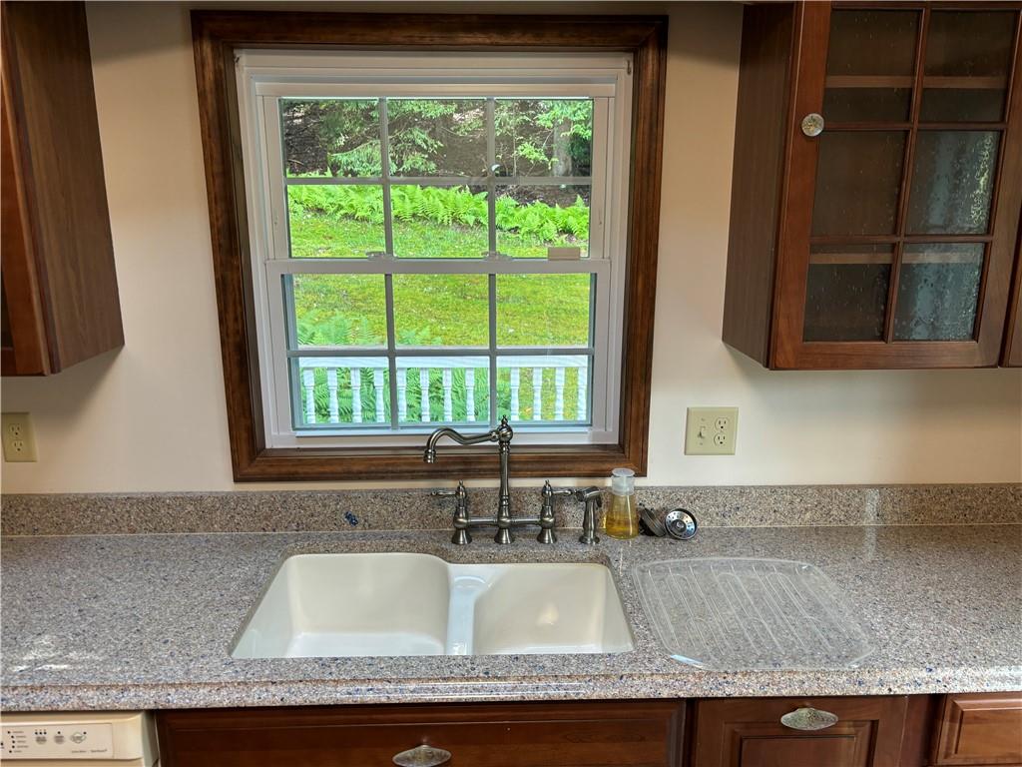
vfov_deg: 53.1
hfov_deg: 67.3
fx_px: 768
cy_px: 384
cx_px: 511
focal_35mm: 26
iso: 125
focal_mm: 5.96
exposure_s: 1/60
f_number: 1.6
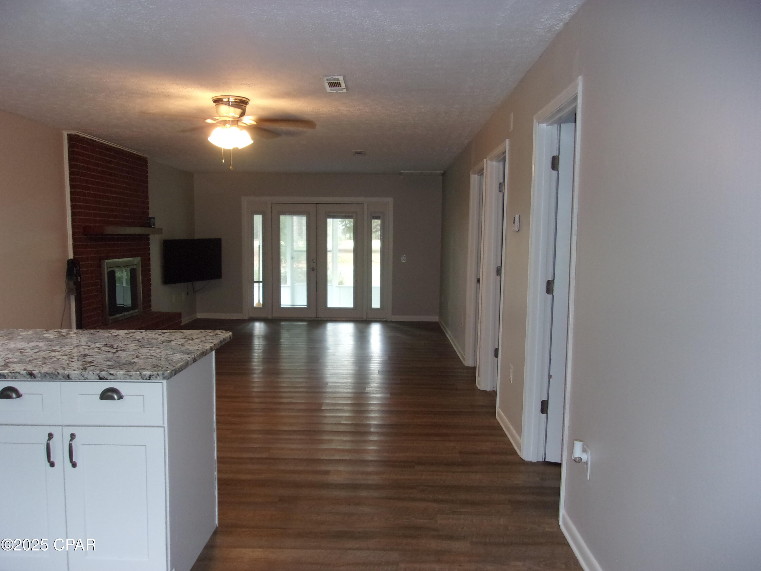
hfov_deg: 65.3
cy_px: 286
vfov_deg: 51.4
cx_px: 380
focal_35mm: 27
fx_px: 594
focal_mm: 4.9
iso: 200
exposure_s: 1/34
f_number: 3
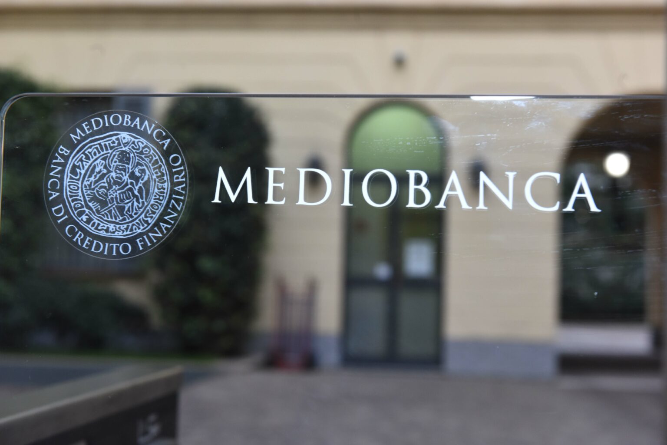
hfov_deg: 33.4
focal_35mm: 60
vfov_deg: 22.6
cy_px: 222
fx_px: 1112
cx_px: 334
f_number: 7.1
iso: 1600
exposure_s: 1/250
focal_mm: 60
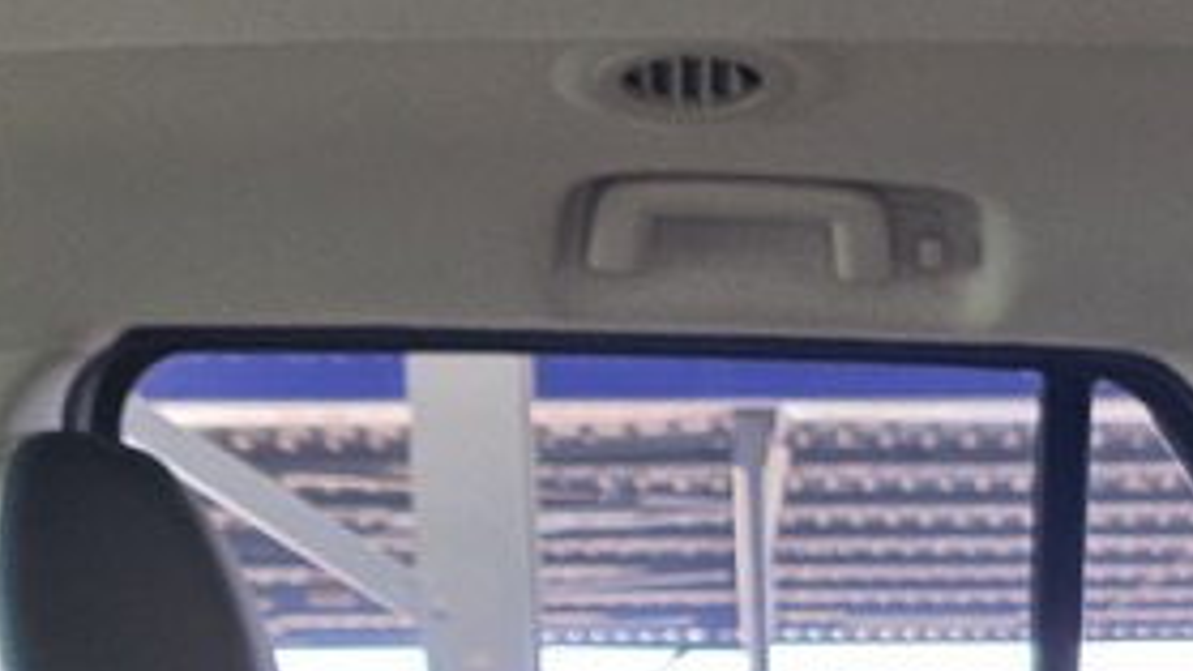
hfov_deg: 22.6
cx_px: 1078
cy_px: 1252
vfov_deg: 12.0
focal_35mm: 92
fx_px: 2911
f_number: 1.7
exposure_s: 1/100
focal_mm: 6.25
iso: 160
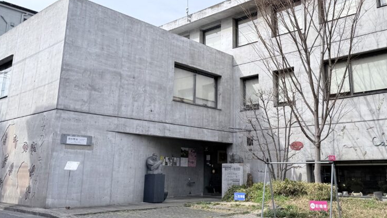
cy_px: 76
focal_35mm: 36
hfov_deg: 55.0
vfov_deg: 32.6
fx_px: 369
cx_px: 227
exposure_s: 1/4975
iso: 80
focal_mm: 6.76
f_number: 1.78
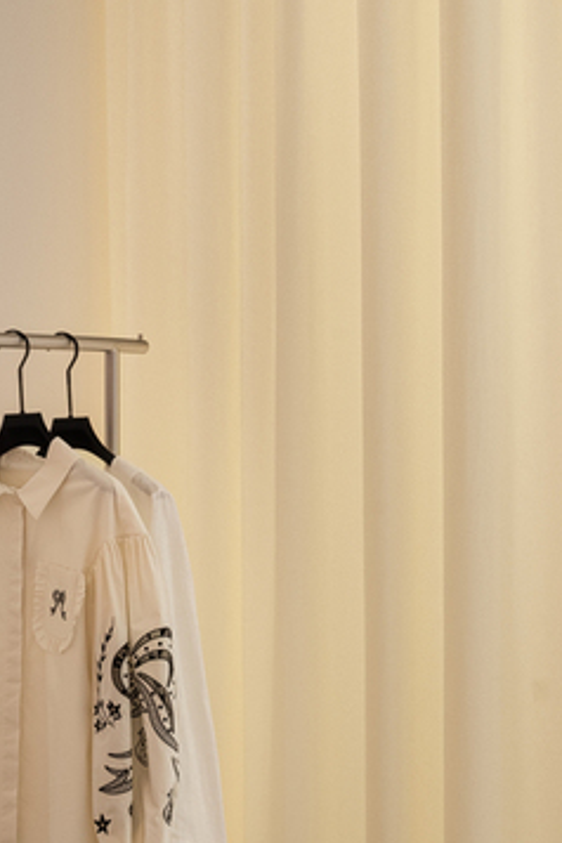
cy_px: 430
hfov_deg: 12.7
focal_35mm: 108
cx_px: 292
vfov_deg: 18.9
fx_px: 2529
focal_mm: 34
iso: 320
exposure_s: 1/10
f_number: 13
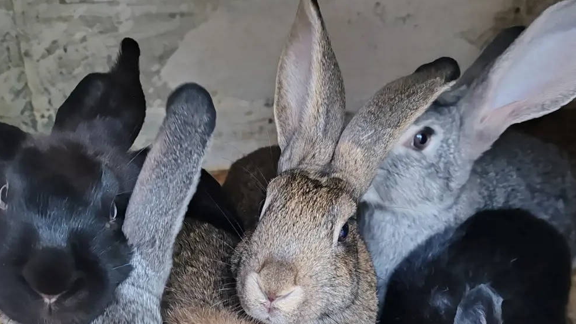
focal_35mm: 40
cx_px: 292
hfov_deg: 50.5
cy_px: 349
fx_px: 611
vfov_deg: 27.4
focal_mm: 6.12
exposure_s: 1/100
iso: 500
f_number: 1.9
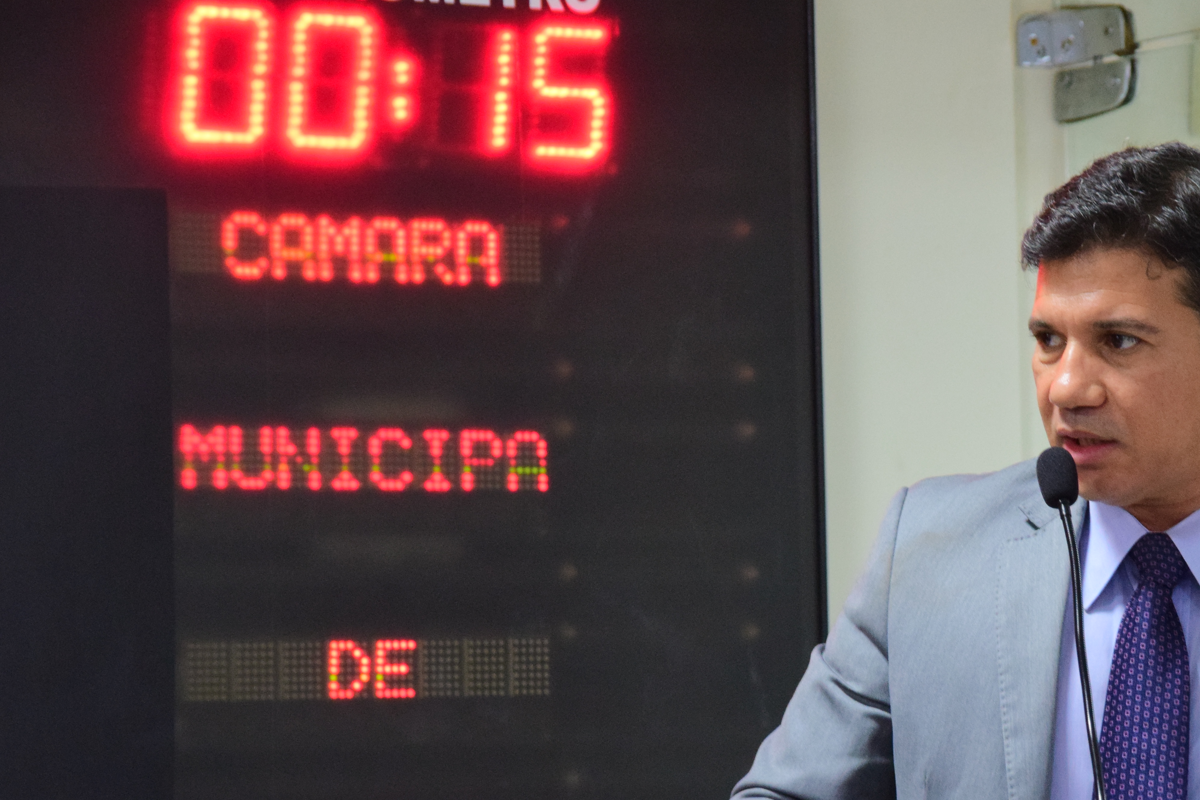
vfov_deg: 5.5
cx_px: 886
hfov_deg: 8.3
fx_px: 8300
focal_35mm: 249
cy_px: 510
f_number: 5.6
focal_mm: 110
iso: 1600
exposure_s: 1/60
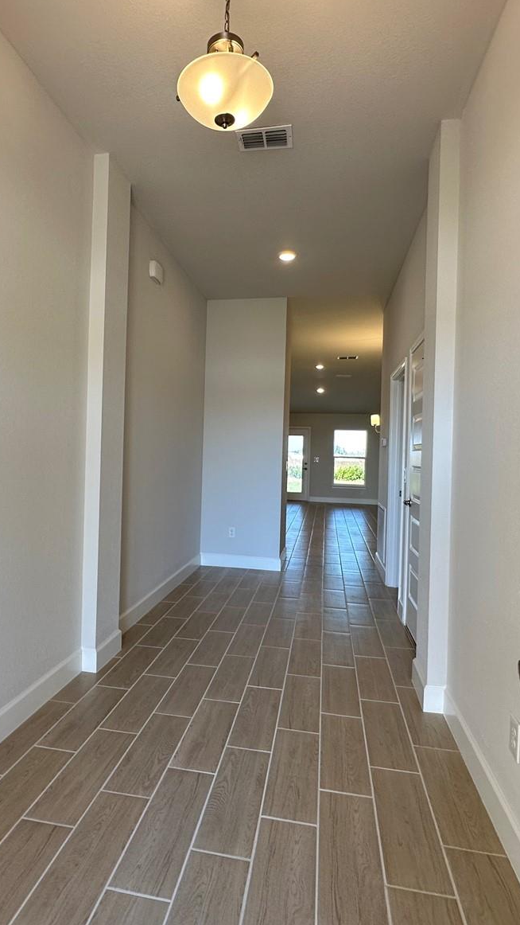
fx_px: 515
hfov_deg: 53.4
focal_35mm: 21
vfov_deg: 83.8
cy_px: 455
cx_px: 219
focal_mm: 2.22
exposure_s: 1/120
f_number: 2.2
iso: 64
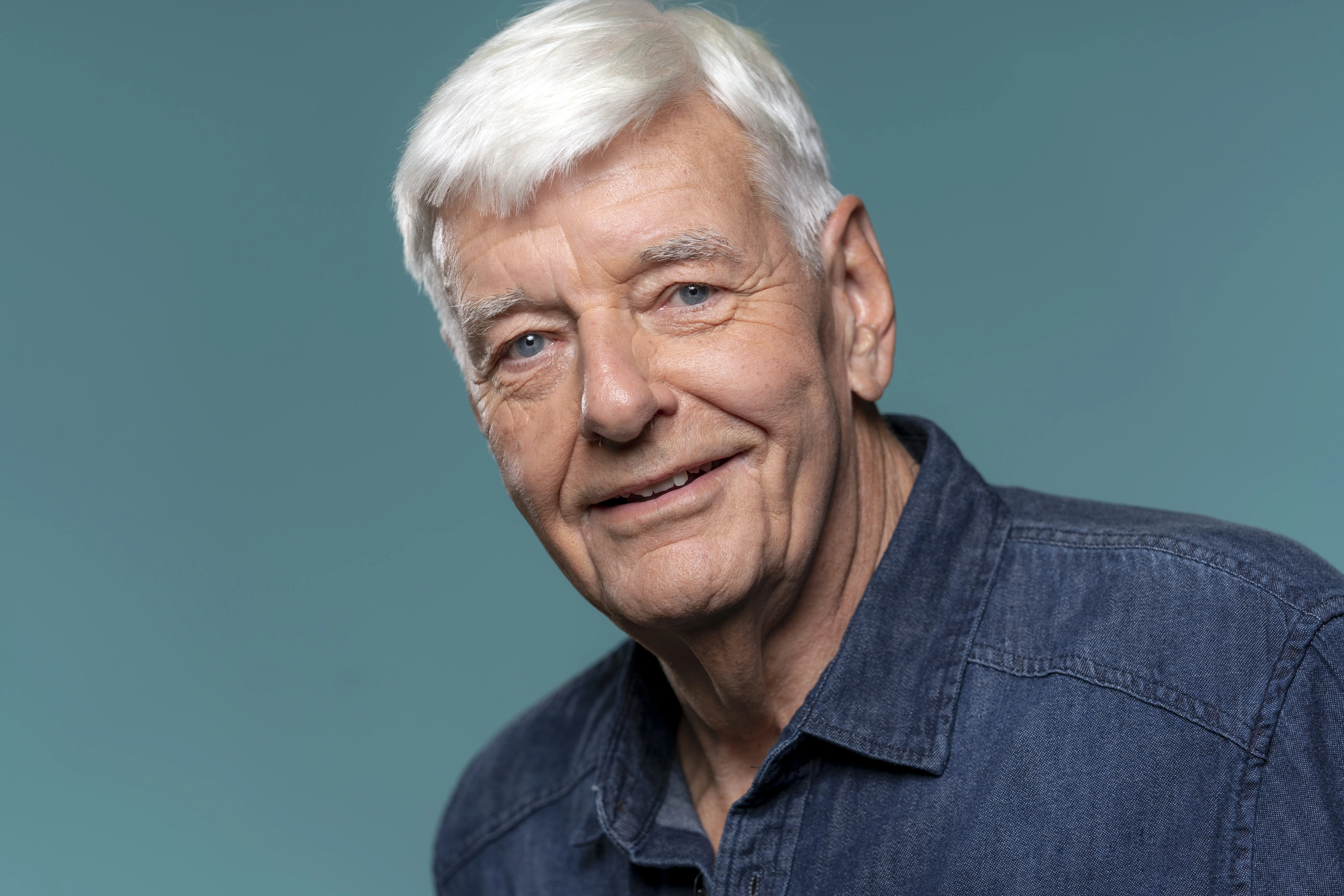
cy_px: 448
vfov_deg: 9.2
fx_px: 5600
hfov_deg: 13.7
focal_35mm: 150
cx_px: 672
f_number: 4.5
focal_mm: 150
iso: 100
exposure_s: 1/160
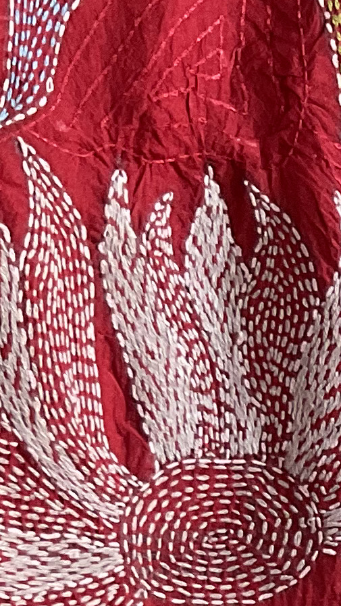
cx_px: 810
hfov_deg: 7.9
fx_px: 2281
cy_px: 893
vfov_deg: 14.2
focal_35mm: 142
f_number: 1.8
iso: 40
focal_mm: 3
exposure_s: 1/50
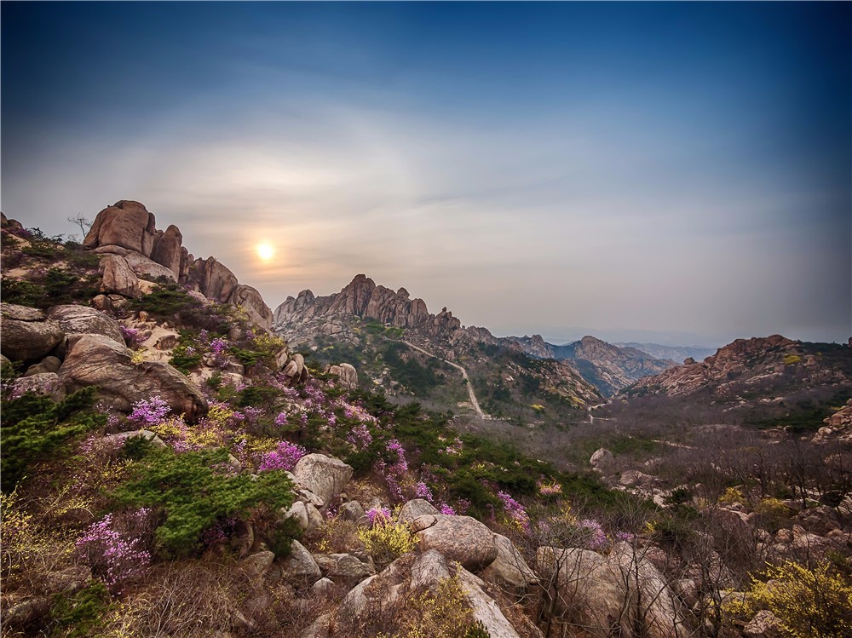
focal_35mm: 14
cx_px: 426
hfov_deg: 102.1
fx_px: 344
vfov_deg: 85.6
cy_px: 319
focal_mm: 7
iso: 200
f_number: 8
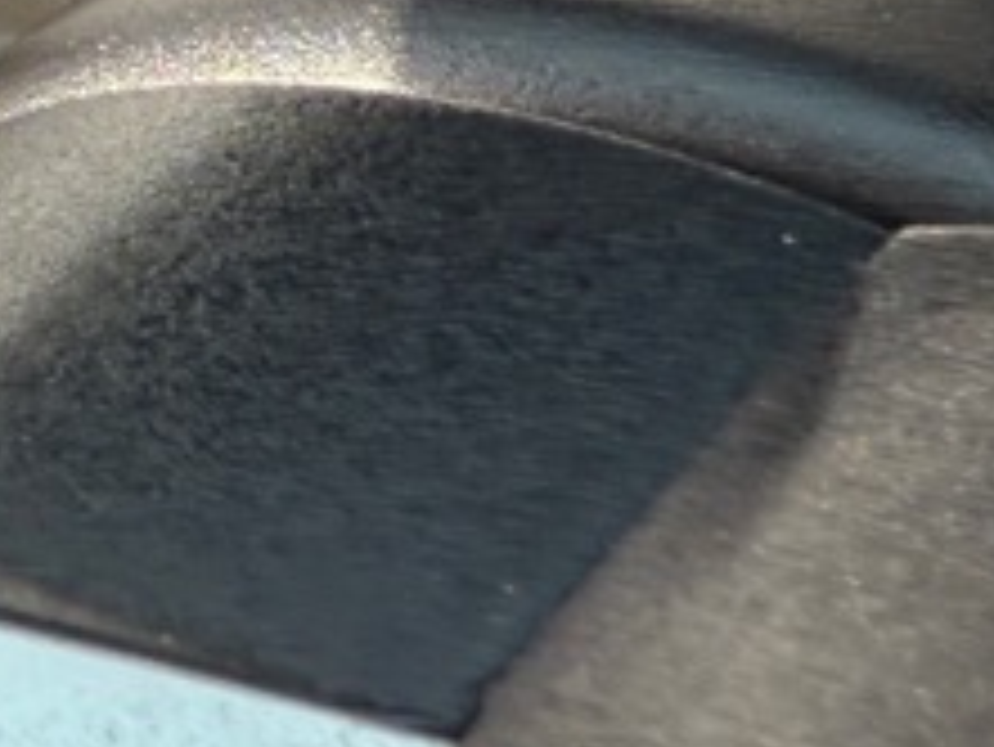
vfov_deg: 12.3
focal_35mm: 111
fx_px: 3189
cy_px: -572
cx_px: -855
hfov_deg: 15.1
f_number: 2.2
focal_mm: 2.22
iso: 40
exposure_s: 1/267
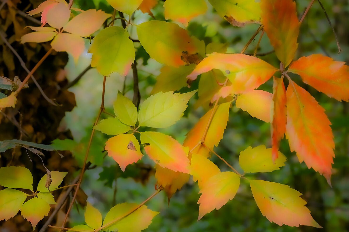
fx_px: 824
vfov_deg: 16.0
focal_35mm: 85
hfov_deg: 23.7
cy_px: 100
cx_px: 82
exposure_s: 1/125
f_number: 7.1
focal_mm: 52
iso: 400
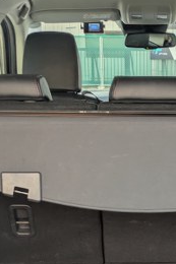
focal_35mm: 80
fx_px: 587
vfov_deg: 24.5
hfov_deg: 16.9
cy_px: 250
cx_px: 145
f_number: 1.89
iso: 56
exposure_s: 1/120
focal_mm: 5.43
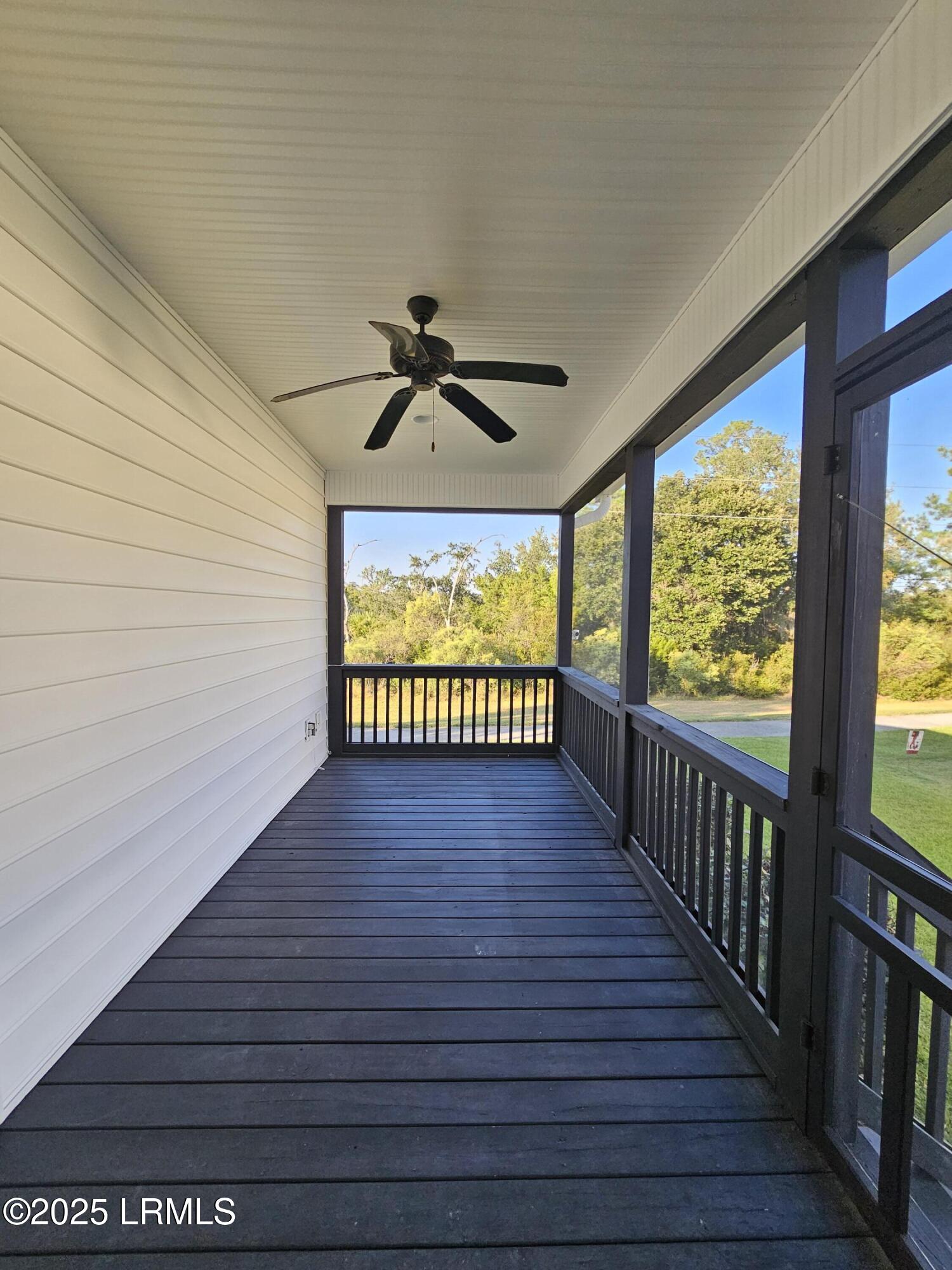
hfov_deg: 89.9
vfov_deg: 106.2
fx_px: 477
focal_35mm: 13
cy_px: 635
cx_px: 476
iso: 125
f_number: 2.2
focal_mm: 2.2
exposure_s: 1/359
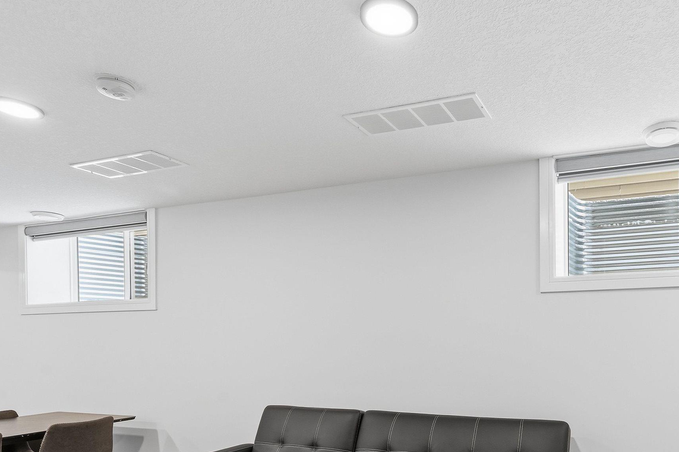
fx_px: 471
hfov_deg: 68.4
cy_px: 347
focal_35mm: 25
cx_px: 482
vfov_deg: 48.9
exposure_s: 1/8
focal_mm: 14
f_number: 8
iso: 100
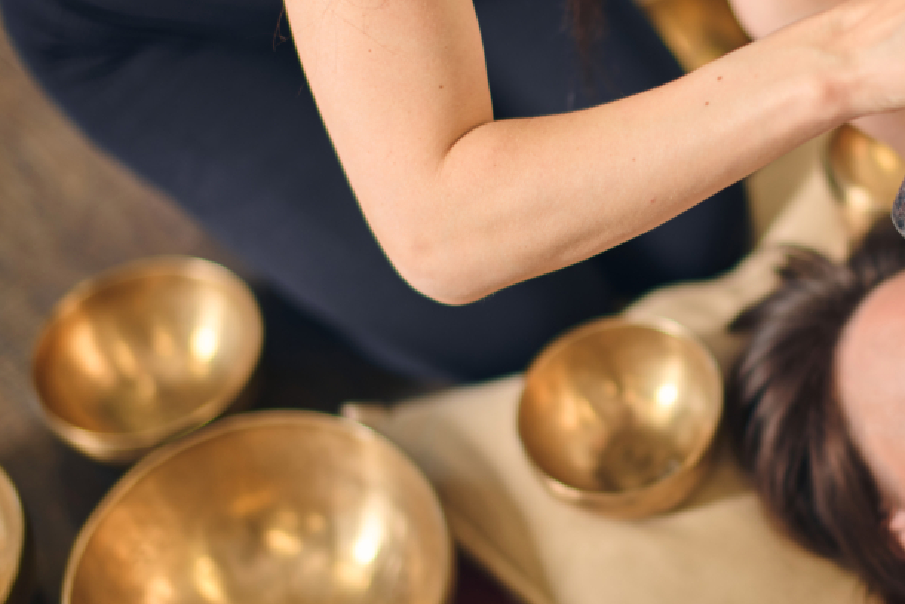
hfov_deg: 23.8
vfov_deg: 16.3
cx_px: 740
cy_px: 326
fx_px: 2112
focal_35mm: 84
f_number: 1.6
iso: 125
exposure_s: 1/250
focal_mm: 50
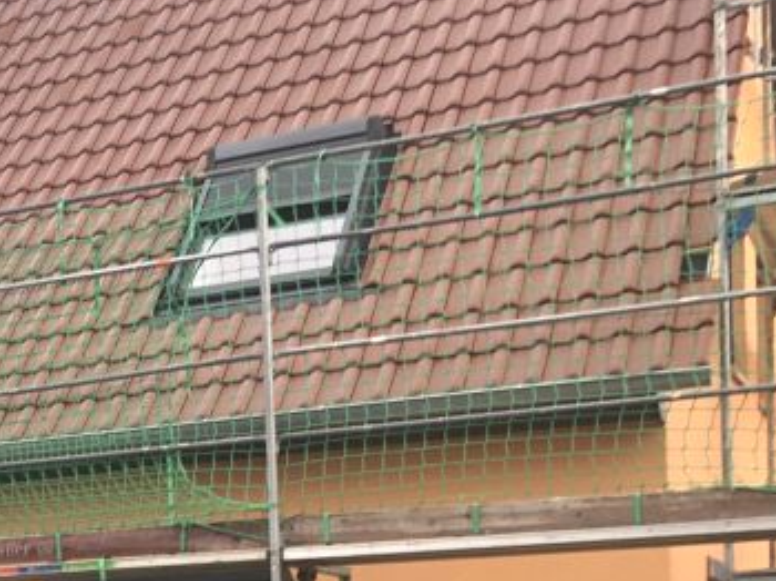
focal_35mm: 82
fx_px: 1837
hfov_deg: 21.6
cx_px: -224
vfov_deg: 17.0
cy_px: 745
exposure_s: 1/120
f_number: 1.8
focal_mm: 3.99
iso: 64
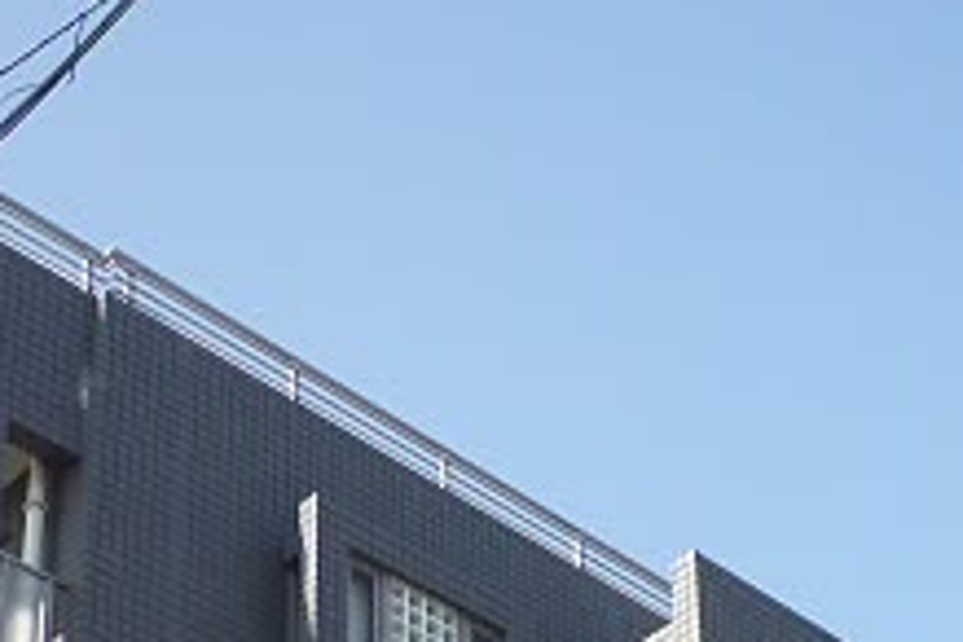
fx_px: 2220
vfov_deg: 14.5
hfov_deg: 24.4
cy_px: 1141
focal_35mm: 83
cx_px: 642
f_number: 2.8
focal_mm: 4.4
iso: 80
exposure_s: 1/500
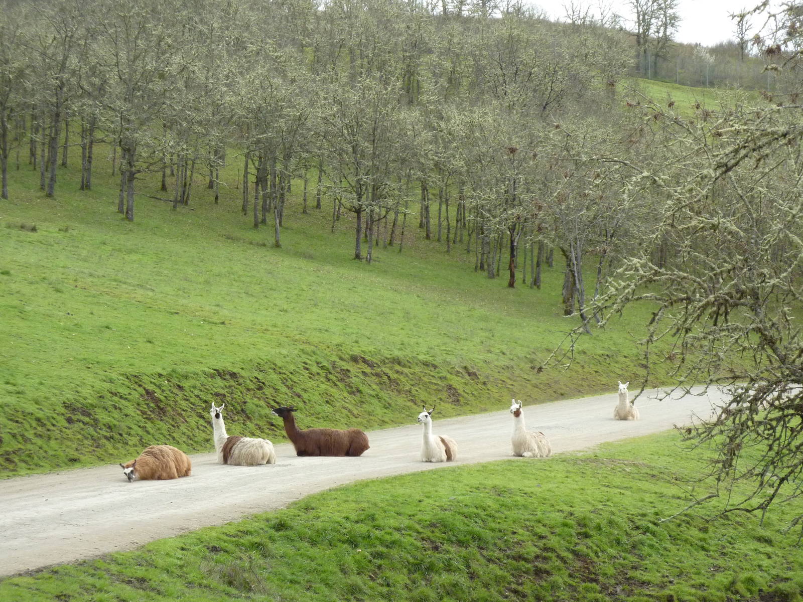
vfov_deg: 12.5
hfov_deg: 16.6
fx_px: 2760
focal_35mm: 119
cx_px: 402
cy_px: 301
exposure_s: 1/500
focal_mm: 19.5
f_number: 4.4
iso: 250
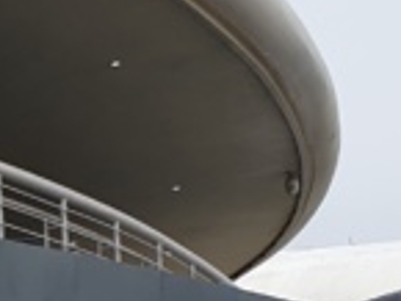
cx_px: -404
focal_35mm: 183
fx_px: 2122
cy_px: 359
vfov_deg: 8.0
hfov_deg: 10.0
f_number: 2.4
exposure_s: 1/415
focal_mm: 4.3
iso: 50
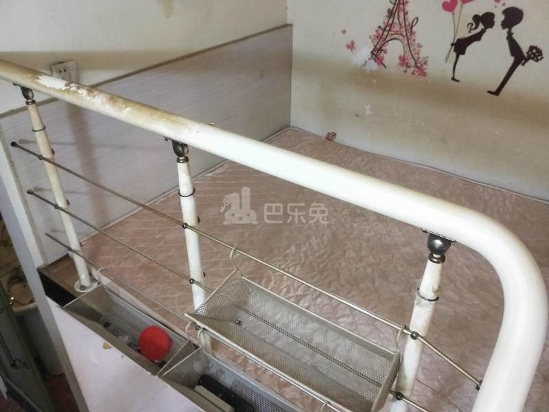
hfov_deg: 56.8
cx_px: 274
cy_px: 206
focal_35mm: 32
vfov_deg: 44.2
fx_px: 508
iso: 241
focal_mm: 5.5
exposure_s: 1/33
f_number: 1.7
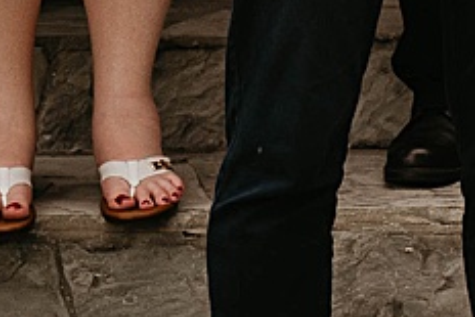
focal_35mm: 345
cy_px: -625
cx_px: 563
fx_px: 4555
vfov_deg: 3.9
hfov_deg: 5.9
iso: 400
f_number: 2.8
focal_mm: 50
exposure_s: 1/320
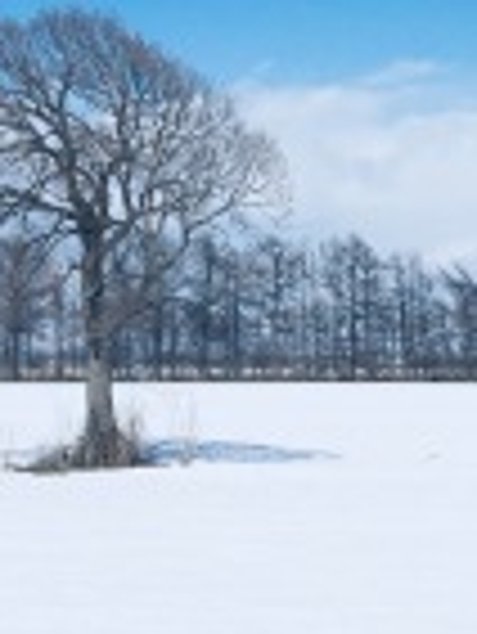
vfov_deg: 17.4
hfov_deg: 14.3
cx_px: 358
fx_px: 1890
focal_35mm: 103
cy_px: -283
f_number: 2.2
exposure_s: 1/4808
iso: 25
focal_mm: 4.15
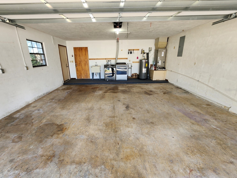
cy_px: 90
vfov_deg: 85.7
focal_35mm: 14
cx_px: 112
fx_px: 96
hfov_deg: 102.0
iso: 80
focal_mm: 2.2
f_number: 2.2
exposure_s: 1/60
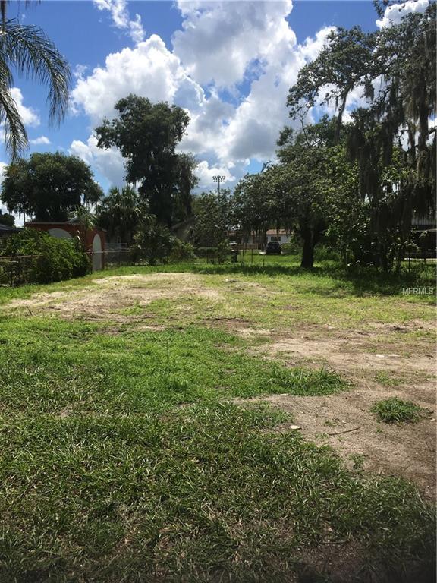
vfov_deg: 61.7
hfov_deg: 48.2
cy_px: 292
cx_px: 218
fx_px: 488
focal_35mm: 29
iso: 25
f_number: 2.2
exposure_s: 1/2404
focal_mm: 4.15
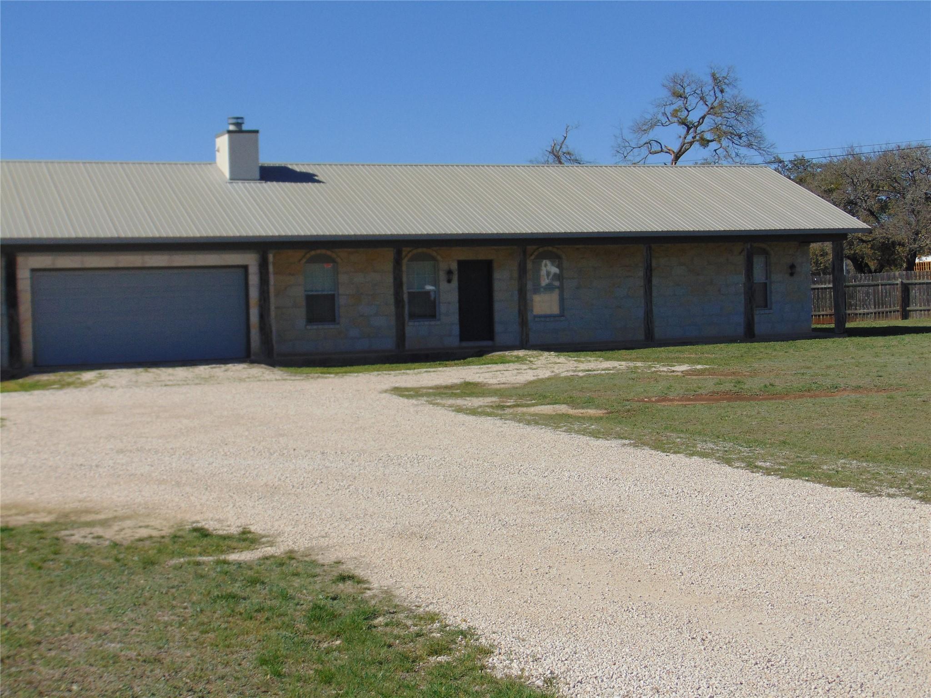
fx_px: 1614
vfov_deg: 24.4
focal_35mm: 60
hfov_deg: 32.2
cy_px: 349
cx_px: 466
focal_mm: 10.8
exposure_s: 1/320
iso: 80
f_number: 9.3
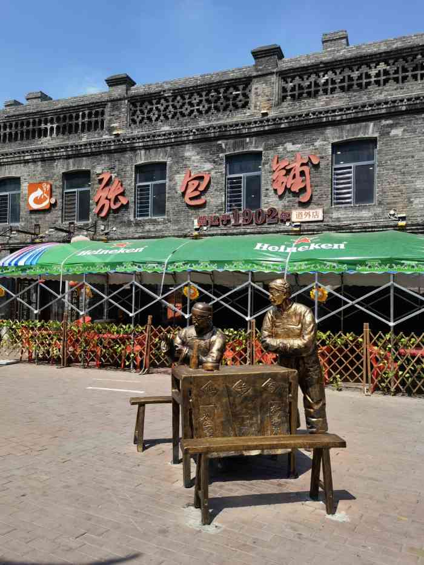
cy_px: 282
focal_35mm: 29
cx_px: 212
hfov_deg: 48.2
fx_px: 474
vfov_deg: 61.7
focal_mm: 6.67
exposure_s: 1/5000
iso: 50
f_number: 1.9
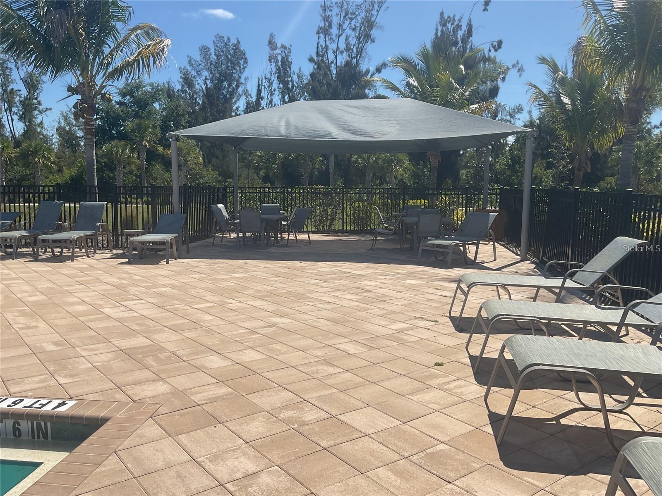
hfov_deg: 61.7
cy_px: 248
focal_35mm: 29
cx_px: 331
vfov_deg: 48.2
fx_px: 555
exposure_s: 1/2538
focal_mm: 3
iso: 16
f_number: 1.8
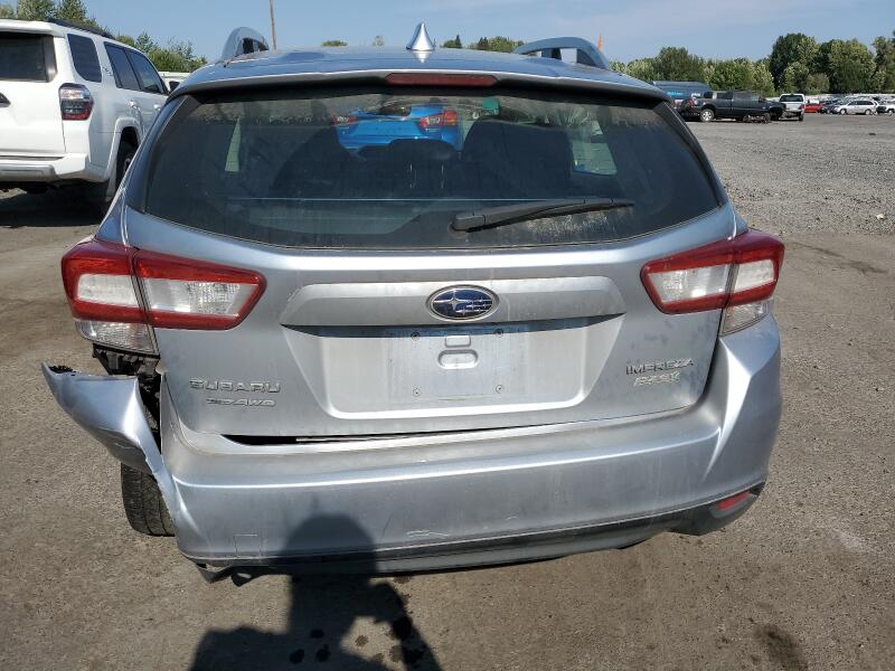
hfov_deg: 67.3
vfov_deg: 53.1
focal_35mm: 26
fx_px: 672
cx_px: 448
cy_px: 336
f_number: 1.5
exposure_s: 1/5000
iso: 50
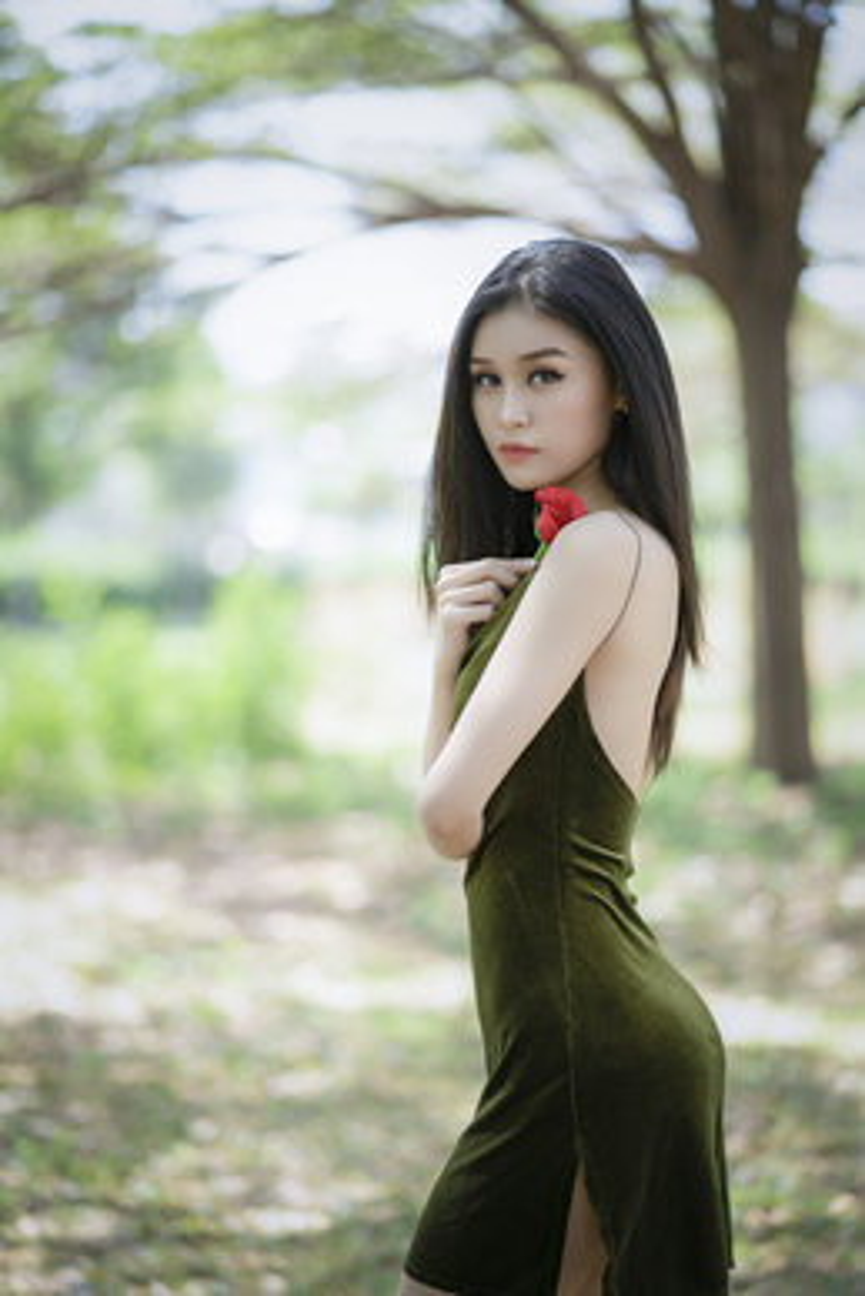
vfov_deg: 23.9
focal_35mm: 85
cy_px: 648
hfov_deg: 16.1
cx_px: 432
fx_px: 3061
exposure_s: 1/320
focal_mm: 85
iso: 100
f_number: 1.8
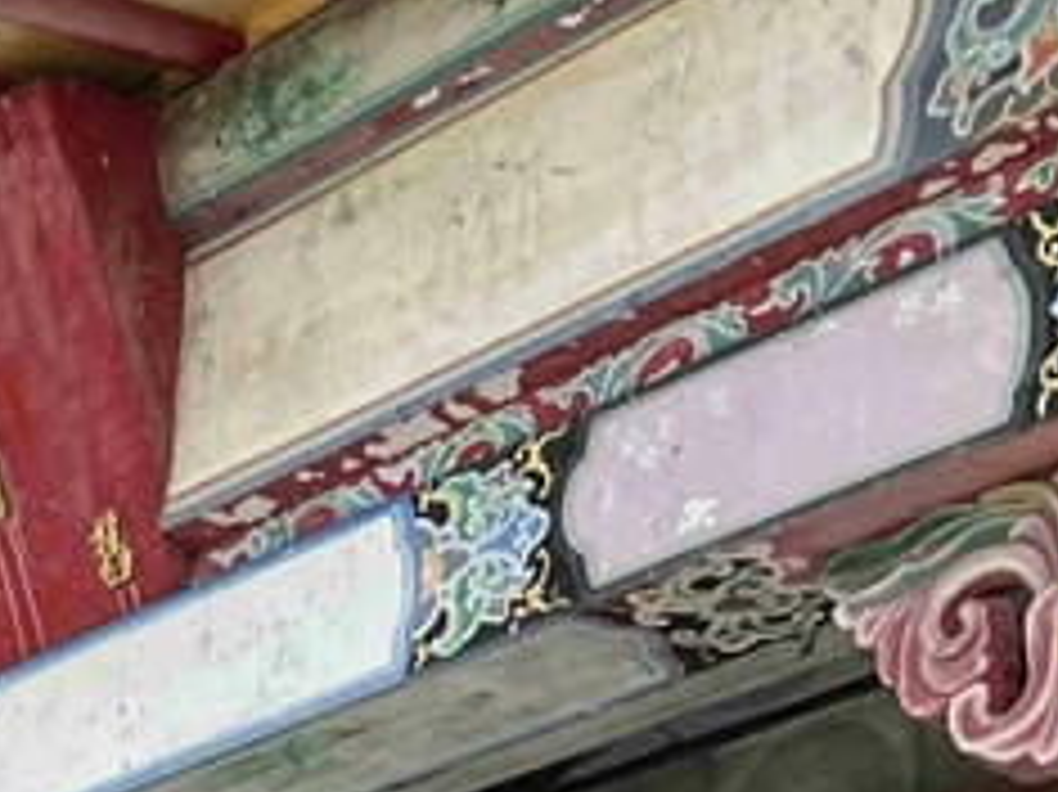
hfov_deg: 13.0
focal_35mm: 133
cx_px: -1008
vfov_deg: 10.0
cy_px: 1786
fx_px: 4063
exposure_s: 1/2632
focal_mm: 5.7
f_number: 1.5
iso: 50
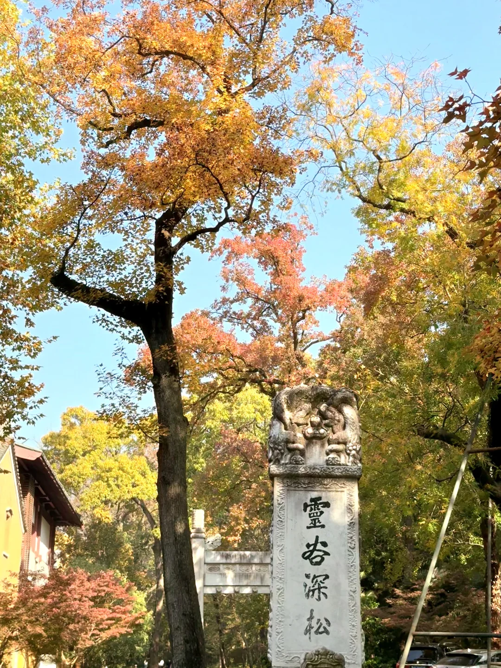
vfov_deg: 39.7
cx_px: 250
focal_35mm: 48
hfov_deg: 30.3
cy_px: 334
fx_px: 926
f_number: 1.78
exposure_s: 1/2088
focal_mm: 6.76
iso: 80
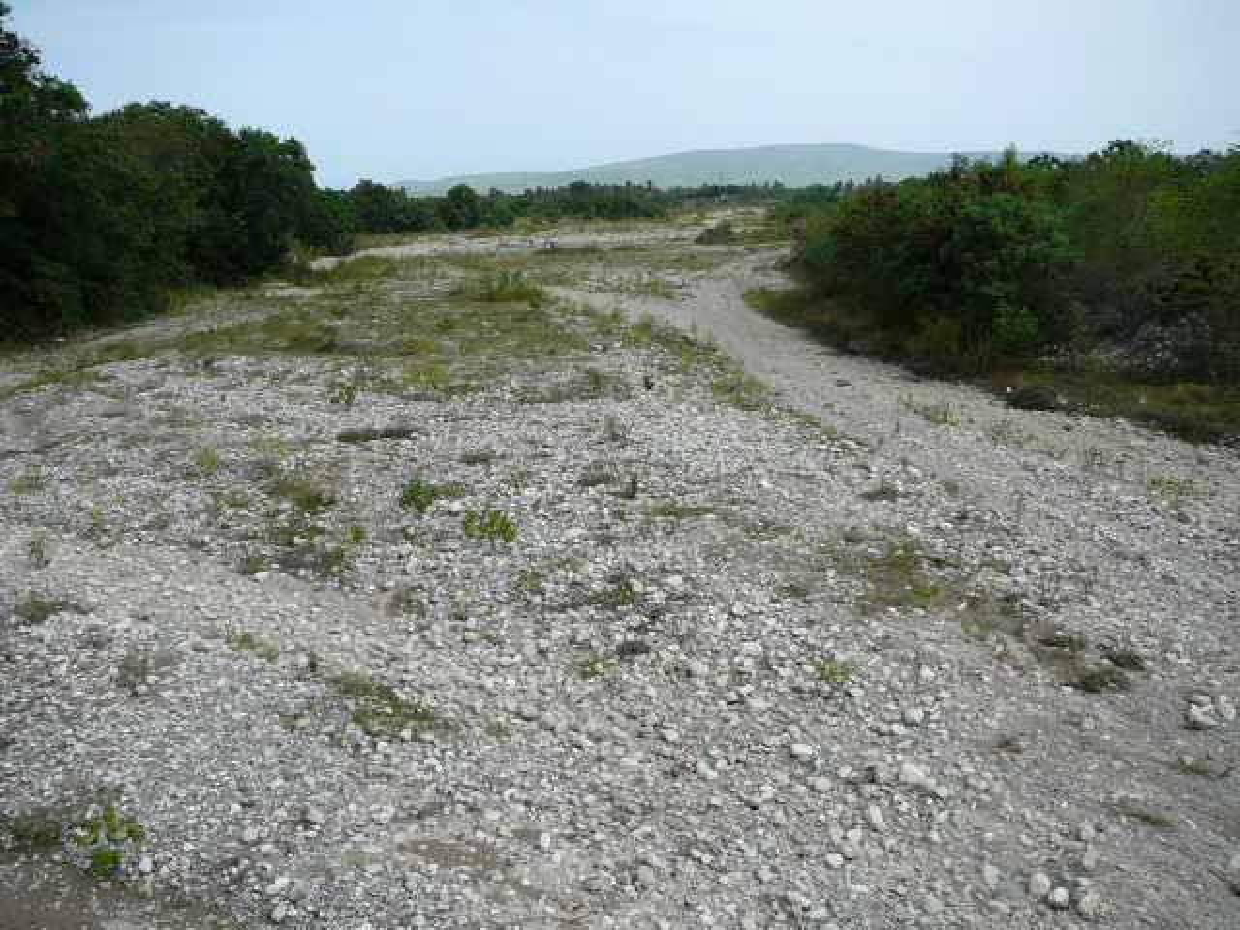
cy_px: 465
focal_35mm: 35
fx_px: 1254
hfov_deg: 52.6
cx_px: 620
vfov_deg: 40.7
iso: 80
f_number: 2.8
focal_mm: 5.2
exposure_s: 1/1000
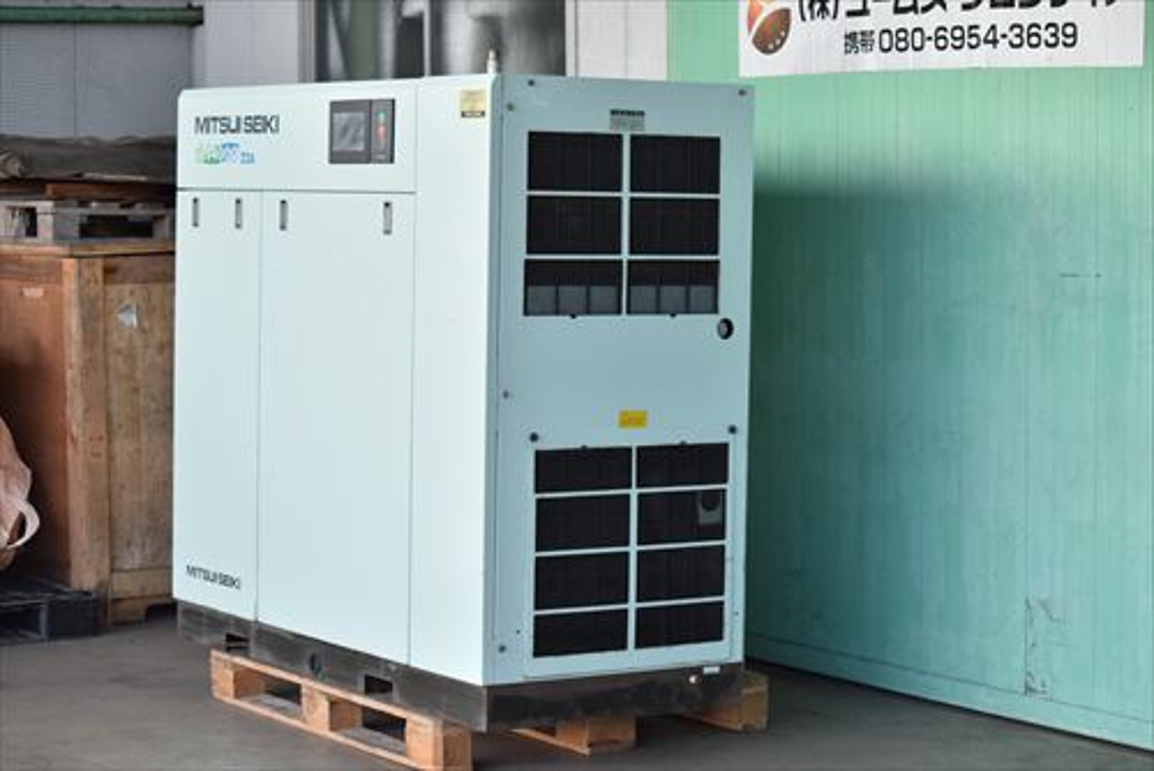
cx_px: 577
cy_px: 386
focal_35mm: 82
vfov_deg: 16.6
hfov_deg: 24.6
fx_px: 2646
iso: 1250
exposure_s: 1/400
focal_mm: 55
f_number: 6.3
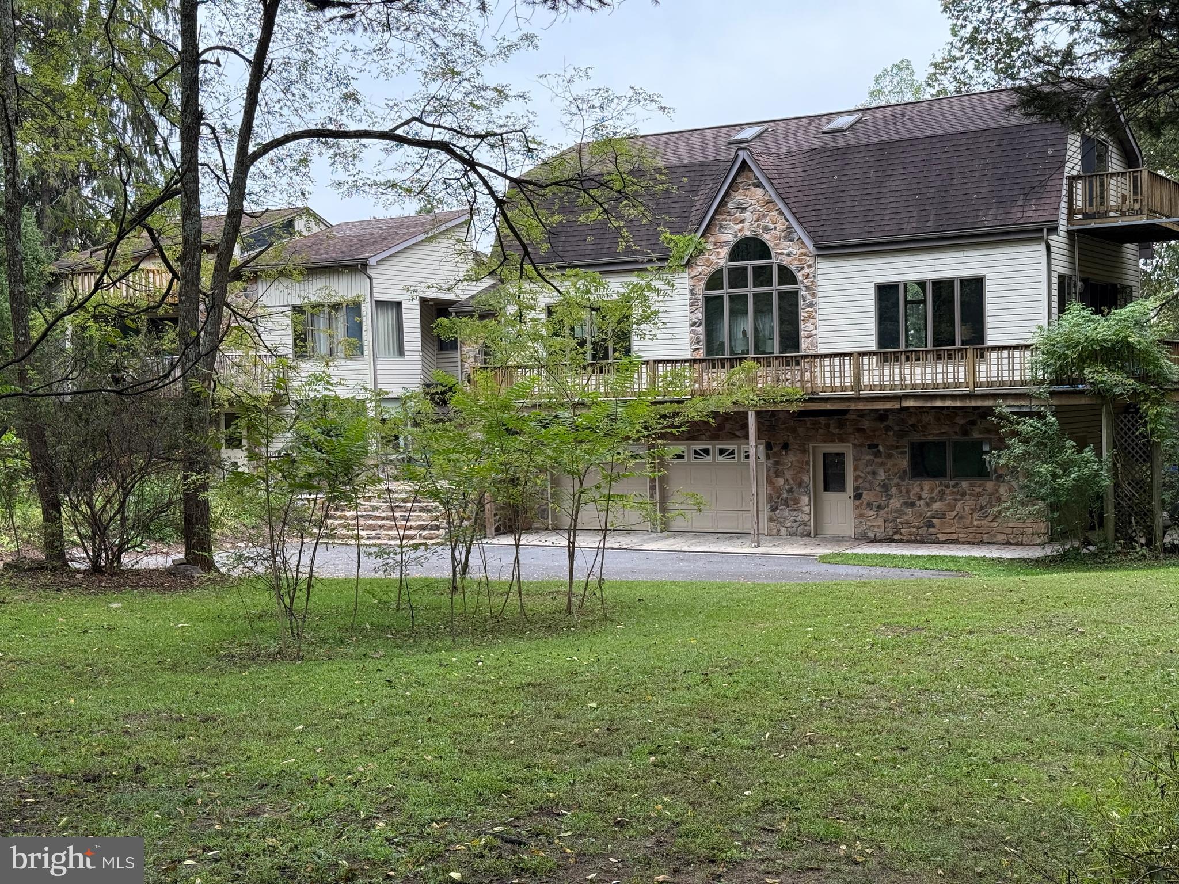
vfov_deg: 30.3
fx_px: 1635
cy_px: 442
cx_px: 590
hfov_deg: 39.7
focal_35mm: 48
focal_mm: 6.76
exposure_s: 1/754
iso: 100
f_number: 1.78
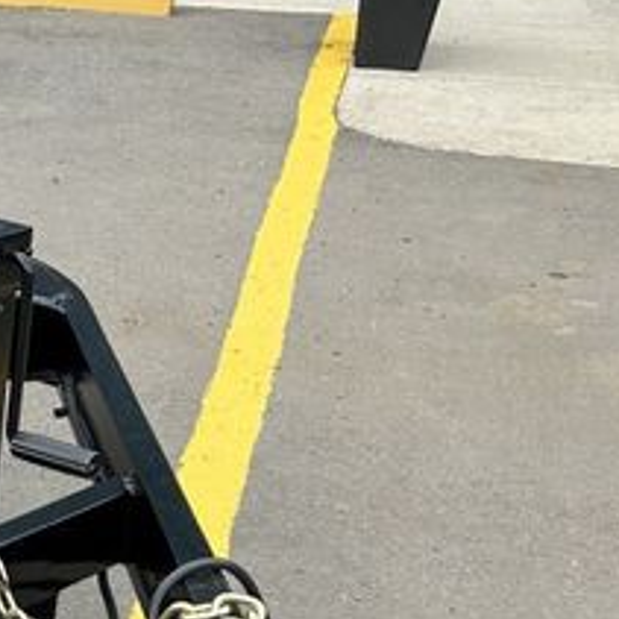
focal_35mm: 87
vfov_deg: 19.7
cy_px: 525
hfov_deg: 17.1
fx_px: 1760
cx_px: -422
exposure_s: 1/1431
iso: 50
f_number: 1.5
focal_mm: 5.7
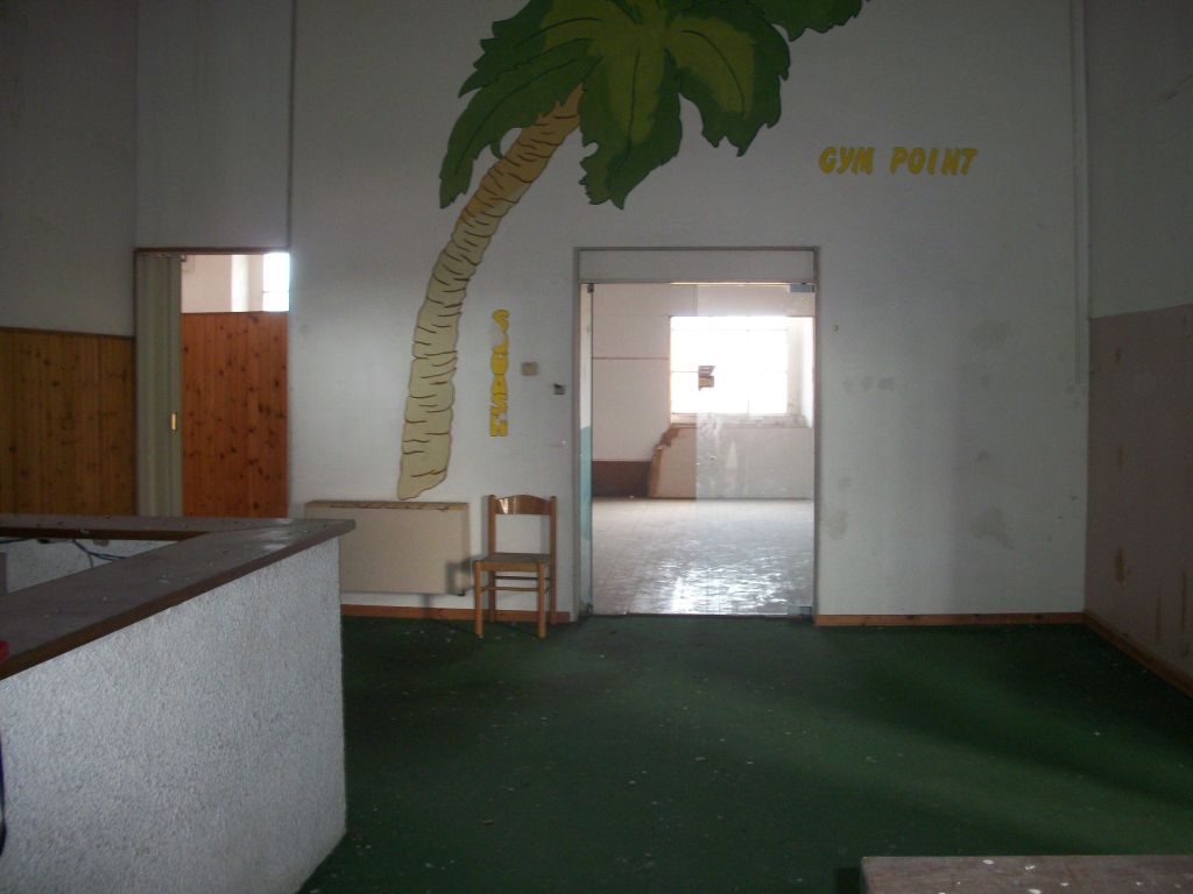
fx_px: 1206
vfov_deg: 40.7
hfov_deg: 52.6
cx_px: 596
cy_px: 447
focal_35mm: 35
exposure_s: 1/30
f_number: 3.1
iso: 160
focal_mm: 6.3
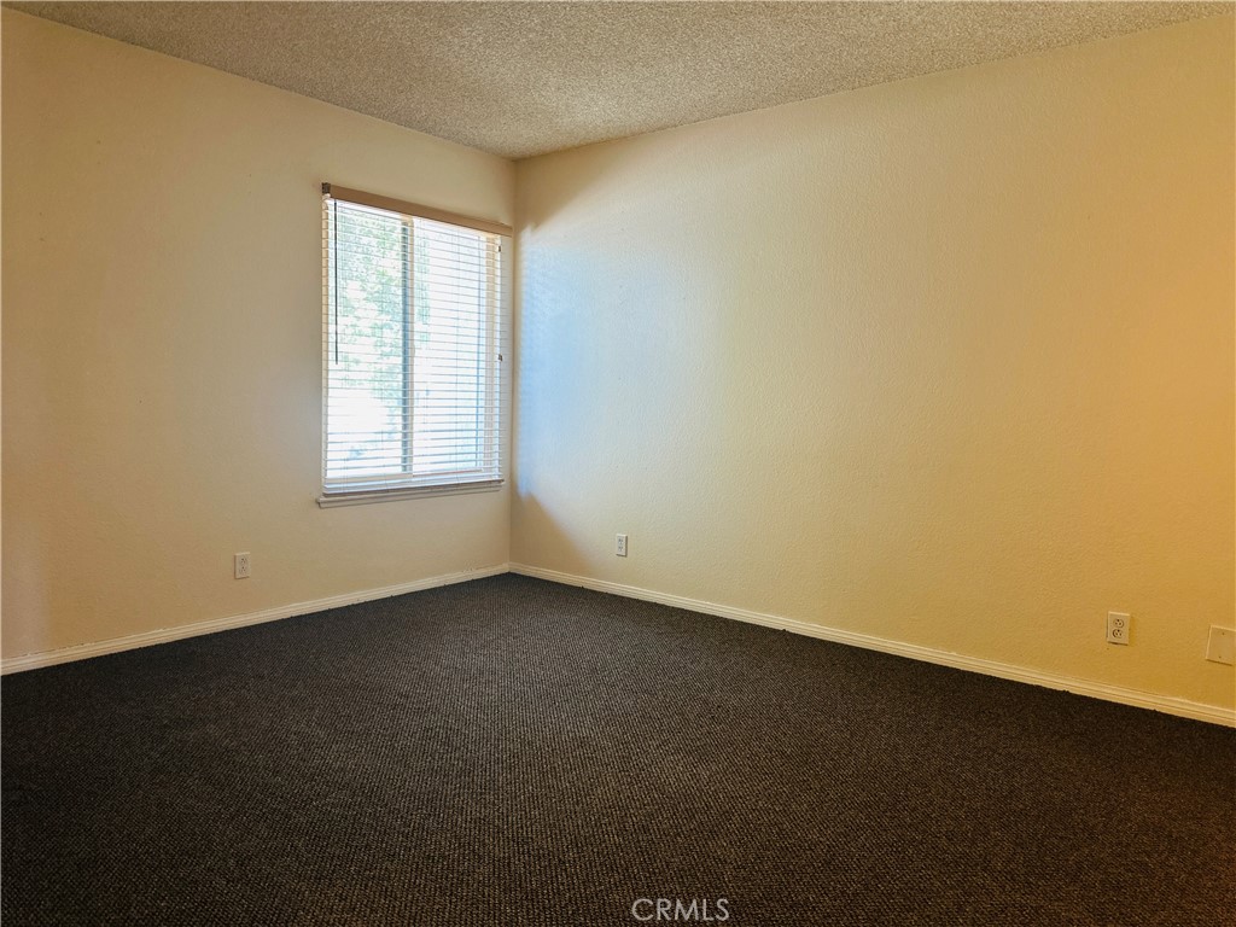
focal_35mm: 24
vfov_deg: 56.8
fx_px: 857
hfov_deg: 71.6
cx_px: 618
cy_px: 464
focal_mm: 6.86
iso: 250
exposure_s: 1/60
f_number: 1.78
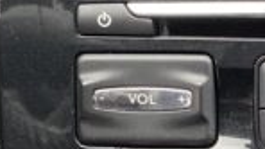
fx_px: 1074
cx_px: 410
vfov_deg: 7.8
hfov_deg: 13.2
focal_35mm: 153
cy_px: 219
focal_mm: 4.25
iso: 125
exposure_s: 1/120
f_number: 1.8
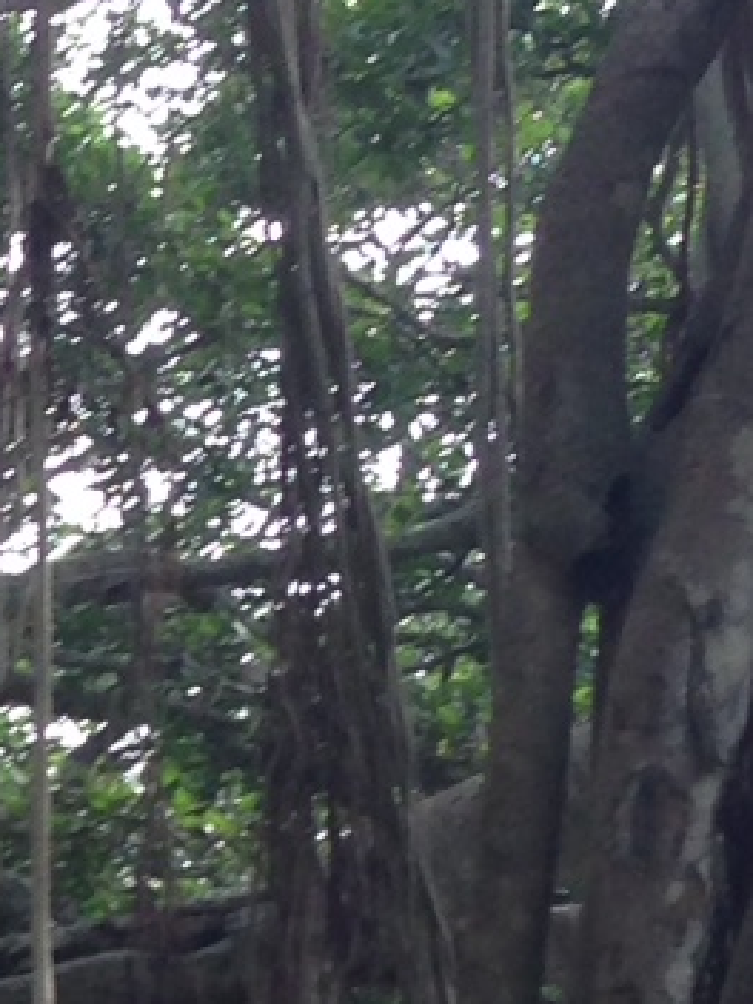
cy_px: 1420
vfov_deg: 10.0
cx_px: -853
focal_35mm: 192
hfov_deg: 7.4
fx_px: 5569
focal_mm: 4.12
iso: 50
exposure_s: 1/218
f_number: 2.4
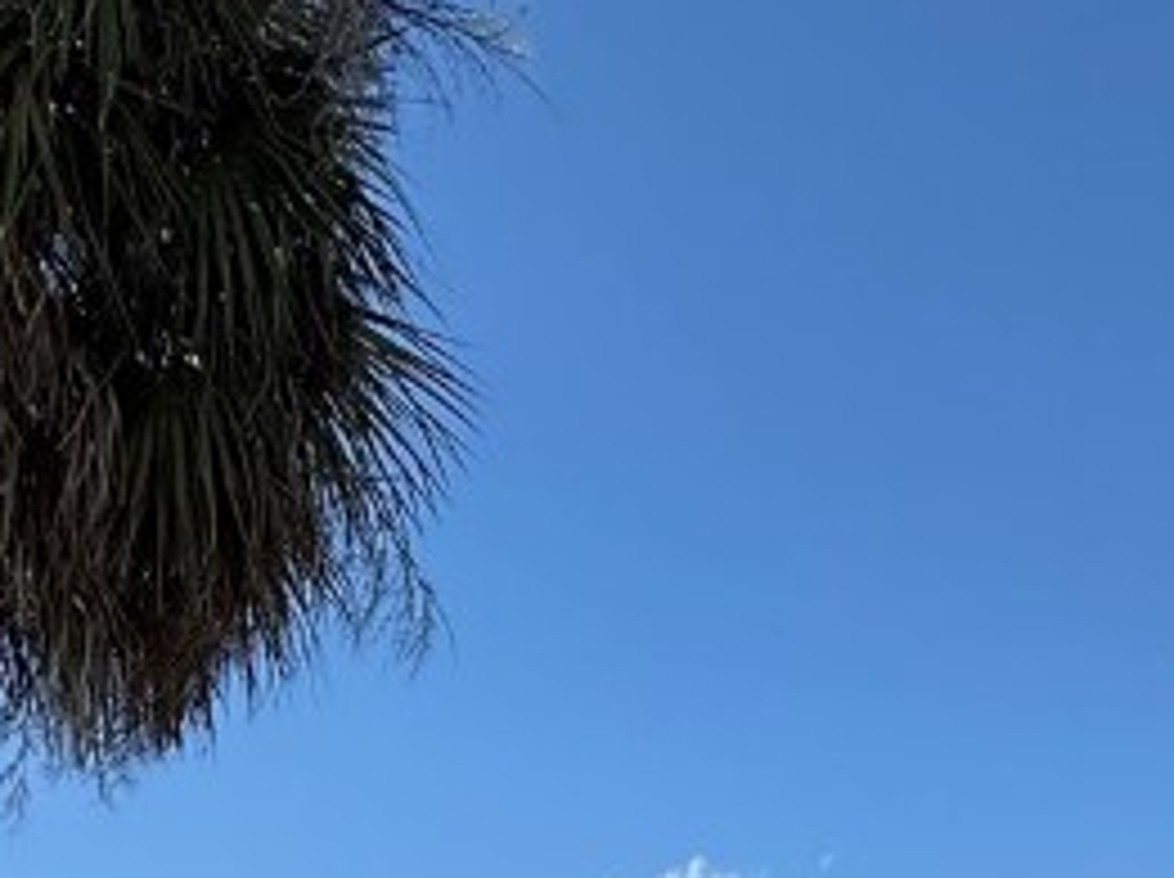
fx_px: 1863
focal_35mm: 55
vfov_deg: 20.0
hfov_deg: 33.5
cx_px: 1012
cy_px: 1544
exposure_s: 1/1033
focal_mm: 2.22
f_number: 2.2
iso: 50
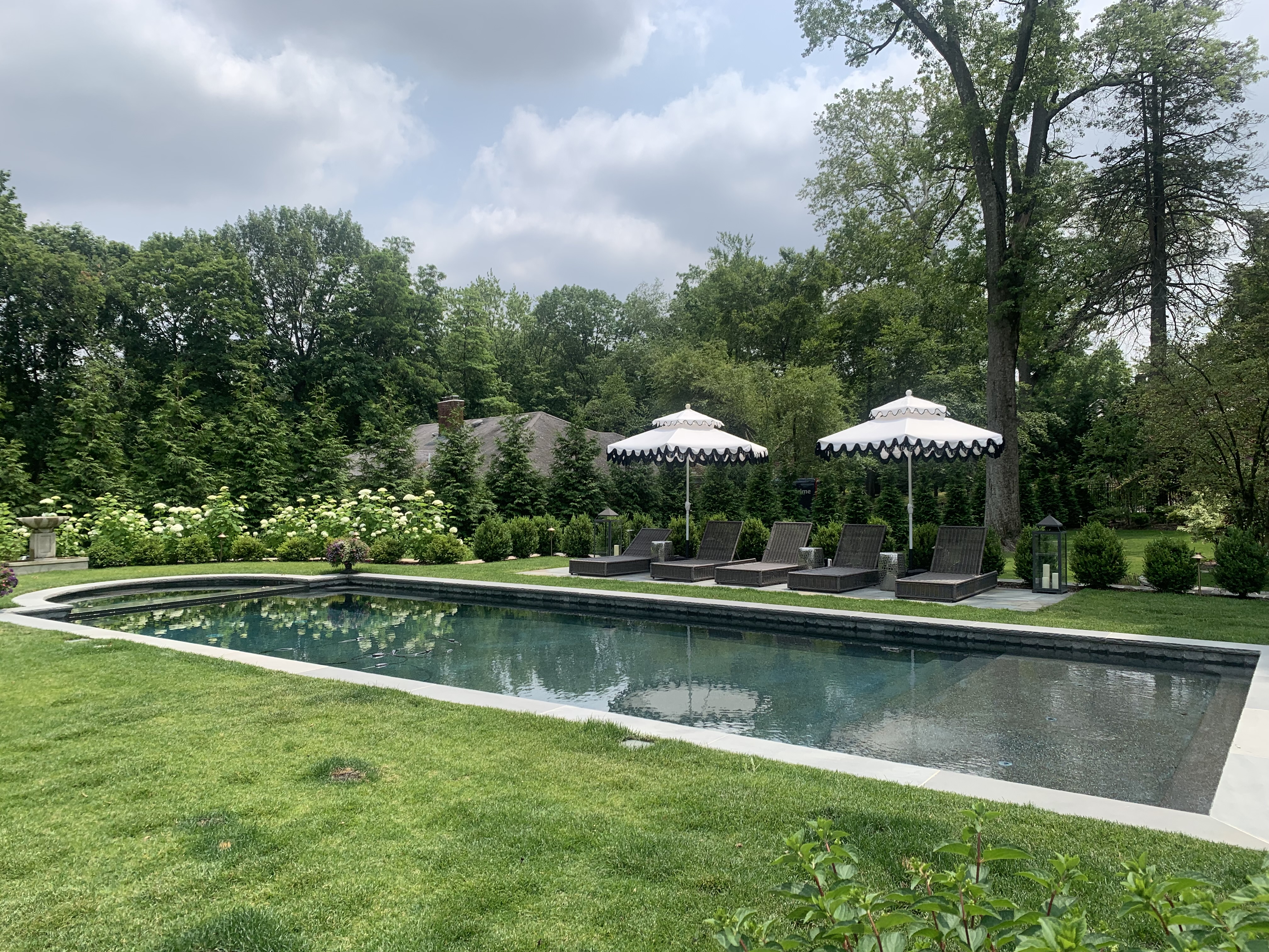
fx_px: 953
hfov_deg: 67.3
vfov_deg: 53.1
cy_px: 476
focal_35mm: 26
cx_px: 634
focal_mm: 4.25
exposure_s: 1/1992
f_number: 1.8
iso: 25
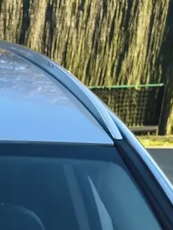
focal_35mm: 120
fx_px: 799
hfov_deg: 11.2
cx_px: -173
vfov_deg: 13.4
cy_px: 499
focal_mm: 5.56
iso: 100
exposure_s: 1/268
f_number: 1.8
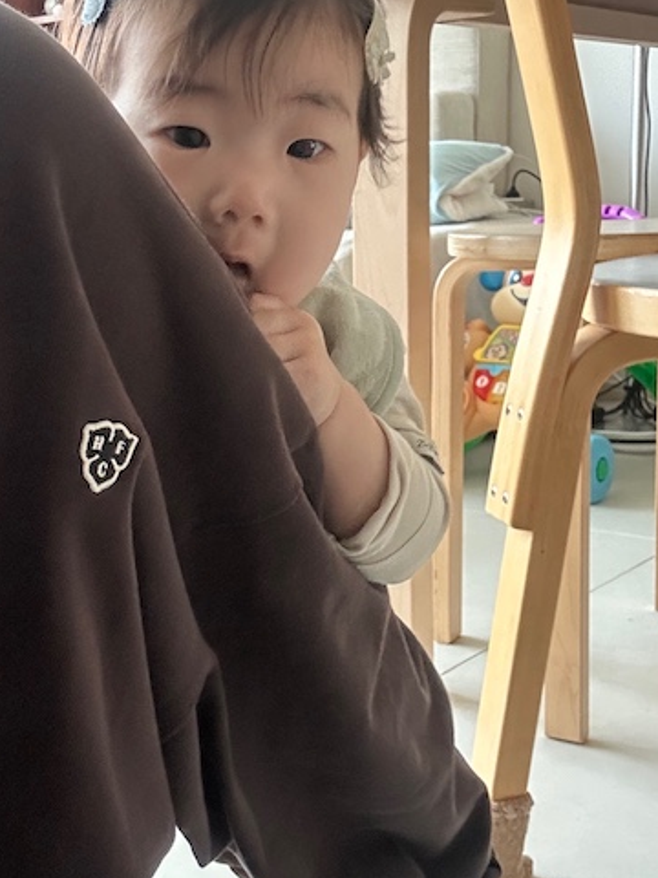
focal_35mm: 50
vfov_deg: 38.2
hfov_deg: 29.0
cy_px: 432
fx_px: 1267
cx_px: 261
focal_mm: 2.69
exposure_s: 1/40
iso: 200
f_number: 1.9
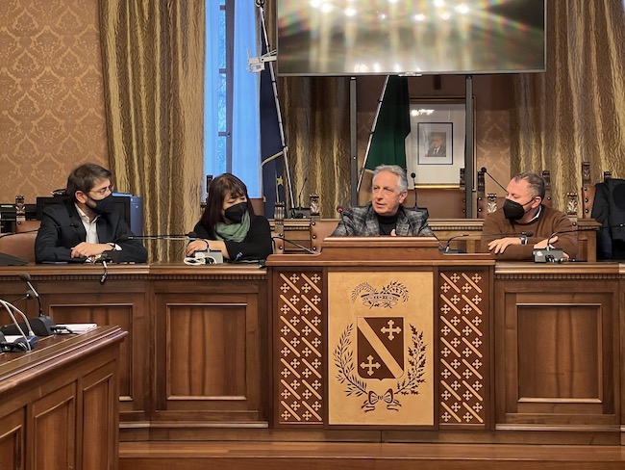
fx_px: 1391
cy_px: 235
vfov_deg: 19.2
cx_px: 312
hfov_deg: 25.3
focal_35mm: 77
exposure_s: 1/33
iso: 1000
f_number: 2.8
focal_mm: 9
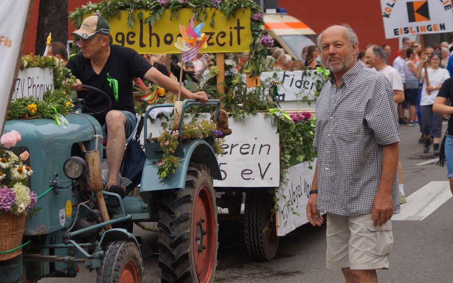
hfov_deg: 19.3
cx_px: 206
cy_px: 108
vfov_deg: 12.1
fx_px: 1333
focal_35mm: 108
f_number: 4.5
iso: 100
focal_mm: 60
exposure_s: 1/320
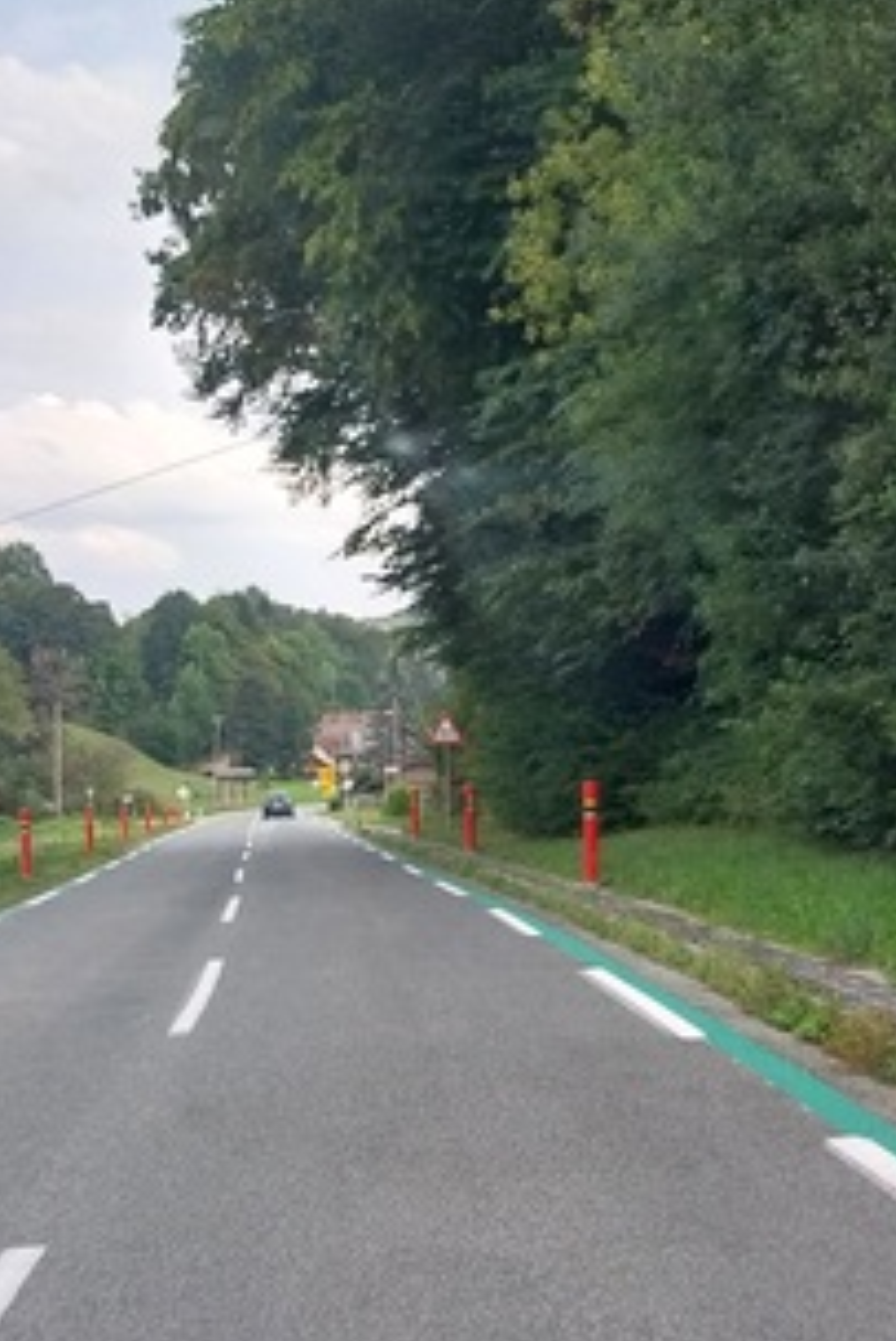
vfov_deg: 48.4
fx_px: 1492
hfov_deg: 32.3
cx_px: 141
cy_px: 633
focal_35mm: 40
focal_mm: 4
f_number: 1.8
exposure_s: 1/250
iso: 25
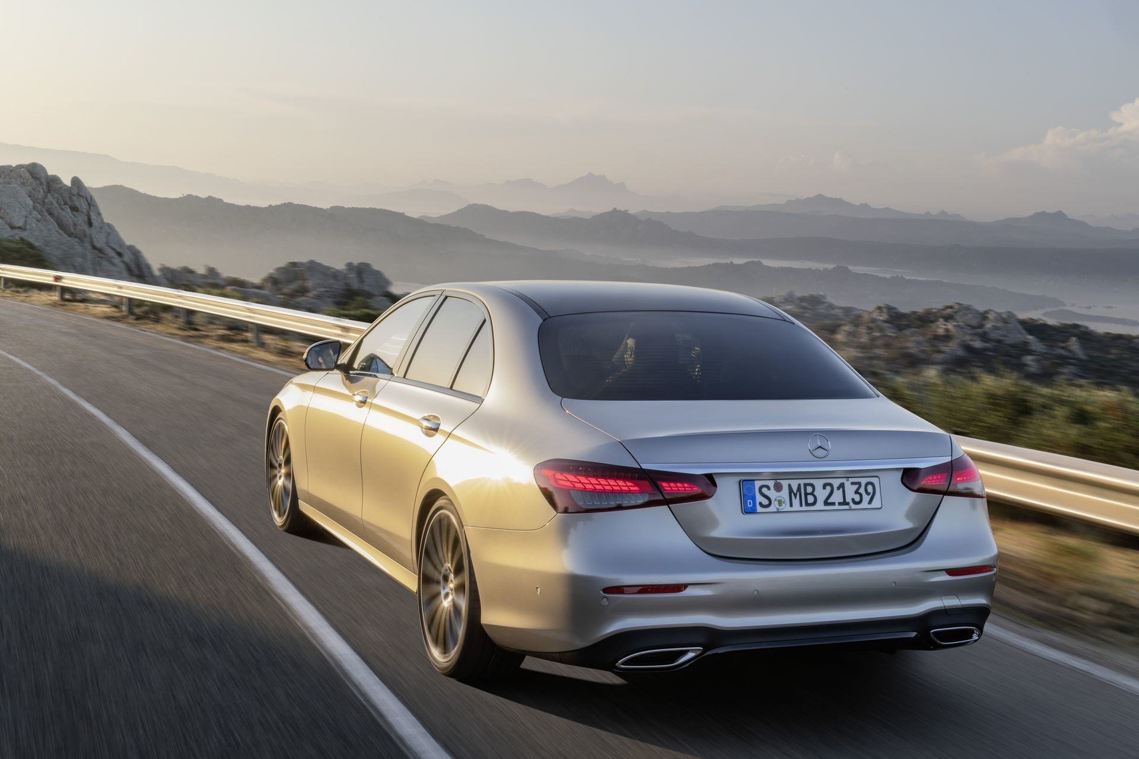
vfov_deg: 28.1
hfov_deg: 41.1
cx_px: 570
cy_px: 380
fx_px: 1519
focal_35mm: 48
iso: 31
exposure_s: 1/2.5
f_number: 22
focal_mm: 48
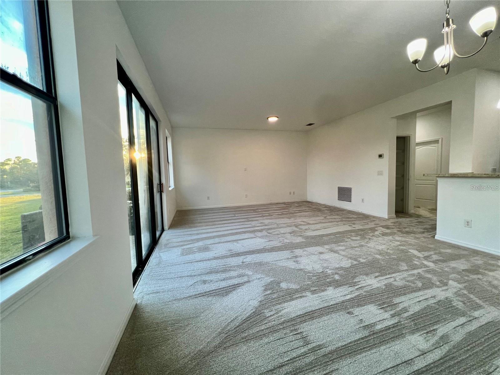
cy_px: 188
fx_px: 188
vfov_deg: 89.9
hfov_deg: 106.2
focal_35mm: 13
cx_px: 250
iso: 125
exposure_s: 1/120
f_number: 1.8
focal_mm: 1.57
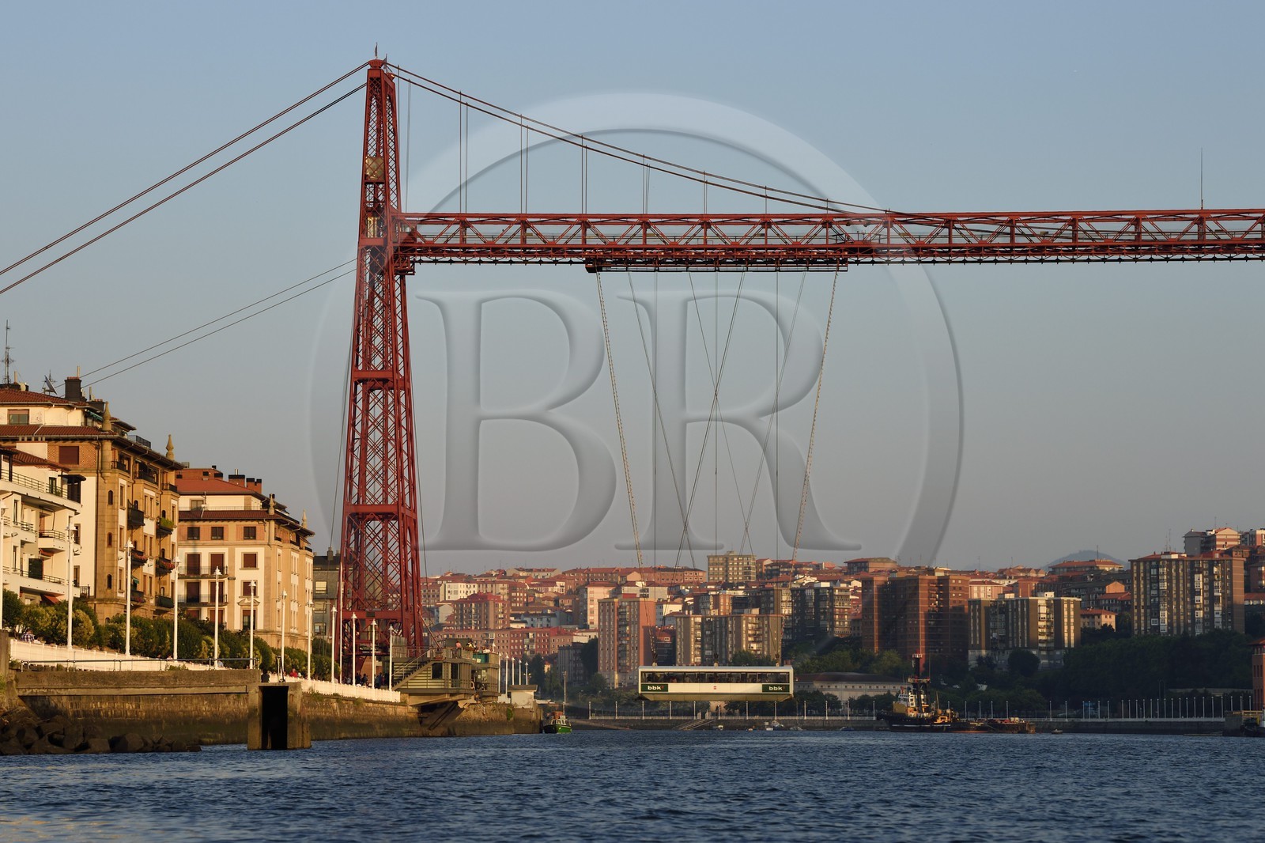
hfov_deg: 16.8
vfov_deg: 11.2
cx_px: 632
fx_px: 4286
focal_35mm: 122
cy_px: 422
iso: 200
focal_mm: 122
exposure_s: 1/500
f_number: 7.1
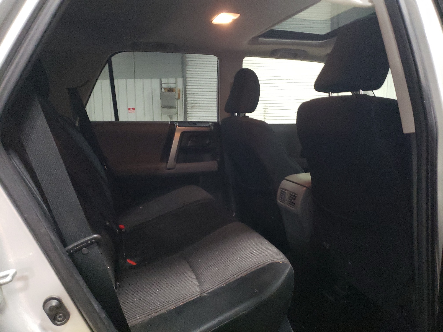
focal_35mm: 26
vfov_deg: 53.1
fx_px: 333
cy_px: 166
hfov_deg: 67.3
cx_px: 222
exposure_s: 1/24
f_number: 1.5
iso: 461
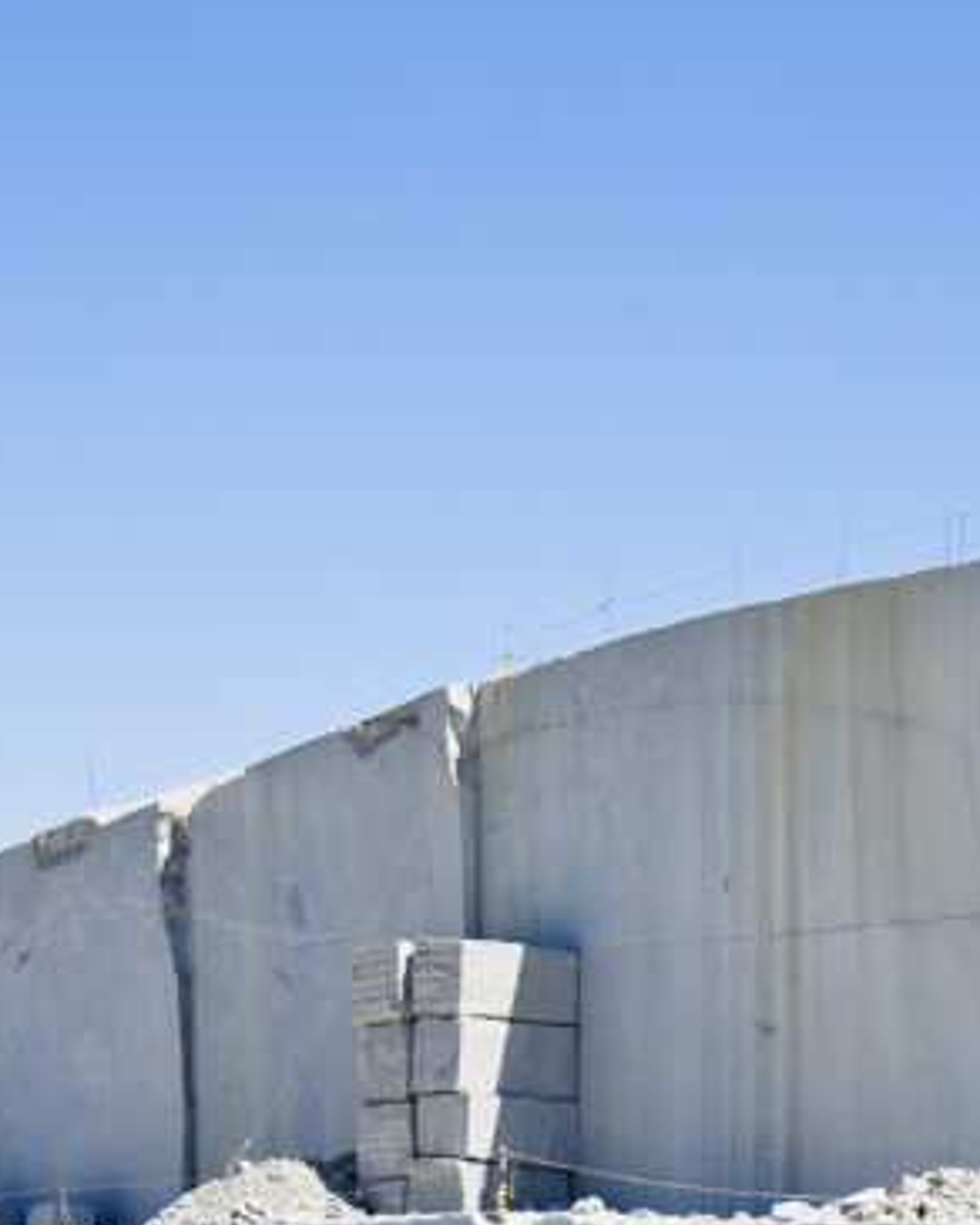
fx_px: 5148
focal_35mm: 142
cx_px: 846
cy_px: 1349
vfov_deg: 13.3
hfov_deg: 10.8
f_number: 6.3
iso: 100
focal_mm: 36
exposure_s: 1/200
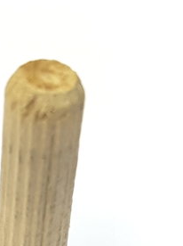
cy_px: 204
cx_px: 37
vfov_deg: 36.0
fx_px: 361
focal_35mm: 51
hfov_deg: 27.9
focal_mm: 4.2
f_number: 1.7
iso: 125
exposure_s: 1/50
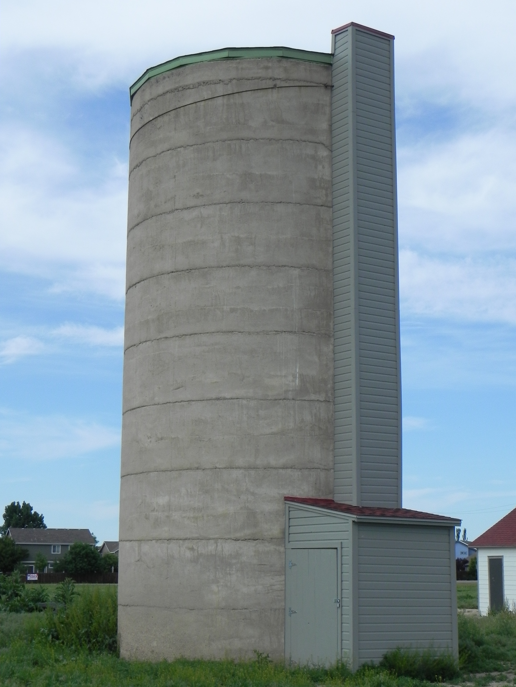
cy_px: 344
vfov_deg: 33.2
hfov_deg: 25.2
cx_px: 258
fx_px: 1153
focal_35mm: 58
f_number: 7.1
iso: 160
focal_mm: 10.3
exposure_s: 1/462
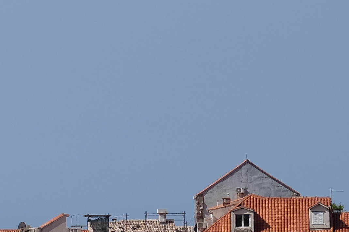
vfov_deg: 2.6
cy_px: 338
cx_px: -403
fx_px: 5136
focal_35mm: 530
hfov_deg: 3.8
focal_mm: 77.3
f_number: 10
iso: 200
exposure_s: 1/400
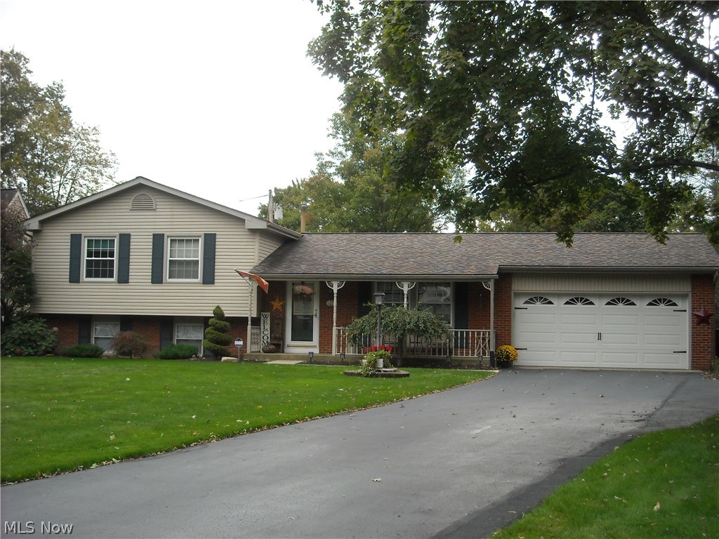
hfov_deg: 38.9
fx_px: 1018
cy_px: 270
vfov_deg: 29.7
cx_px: 360
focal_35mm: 49
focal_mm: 7.92
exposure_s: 1/184
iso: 161
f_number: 3.2
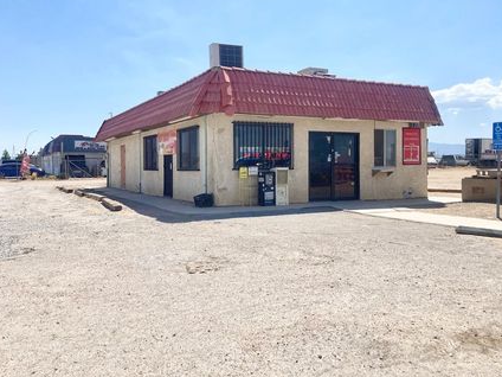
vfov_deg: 42.9
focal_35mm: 33
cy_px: 175
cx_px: 270
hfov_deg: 55.3
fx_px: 479
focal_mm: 3.99
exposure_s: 1/3745
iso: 20
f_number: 1.8
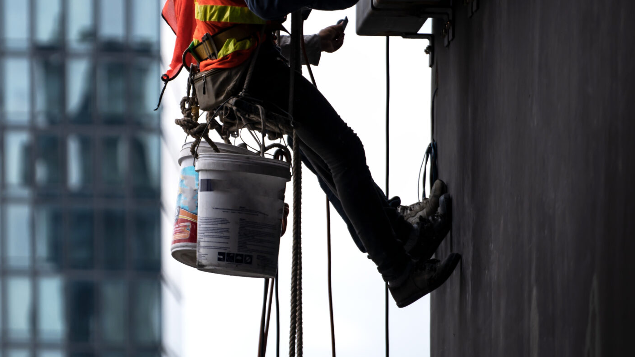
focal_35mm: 383
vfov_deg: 3.2
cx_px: 78
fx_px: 6450
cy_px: 85
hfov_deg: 5.6
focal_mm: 200
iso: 160
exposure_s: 1/1600
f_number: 4.5
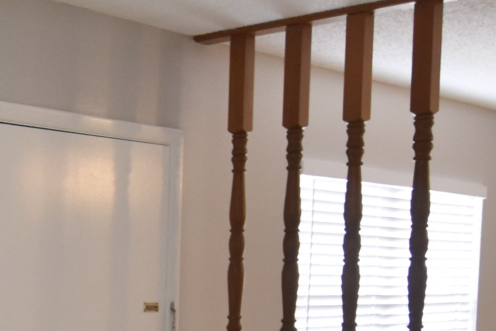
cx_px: -71
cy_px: 350
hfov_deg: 25.4
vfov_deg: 18.1
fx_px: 1006
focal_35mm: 73
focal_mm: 10
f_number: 3.5
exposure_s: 1/125
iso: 800
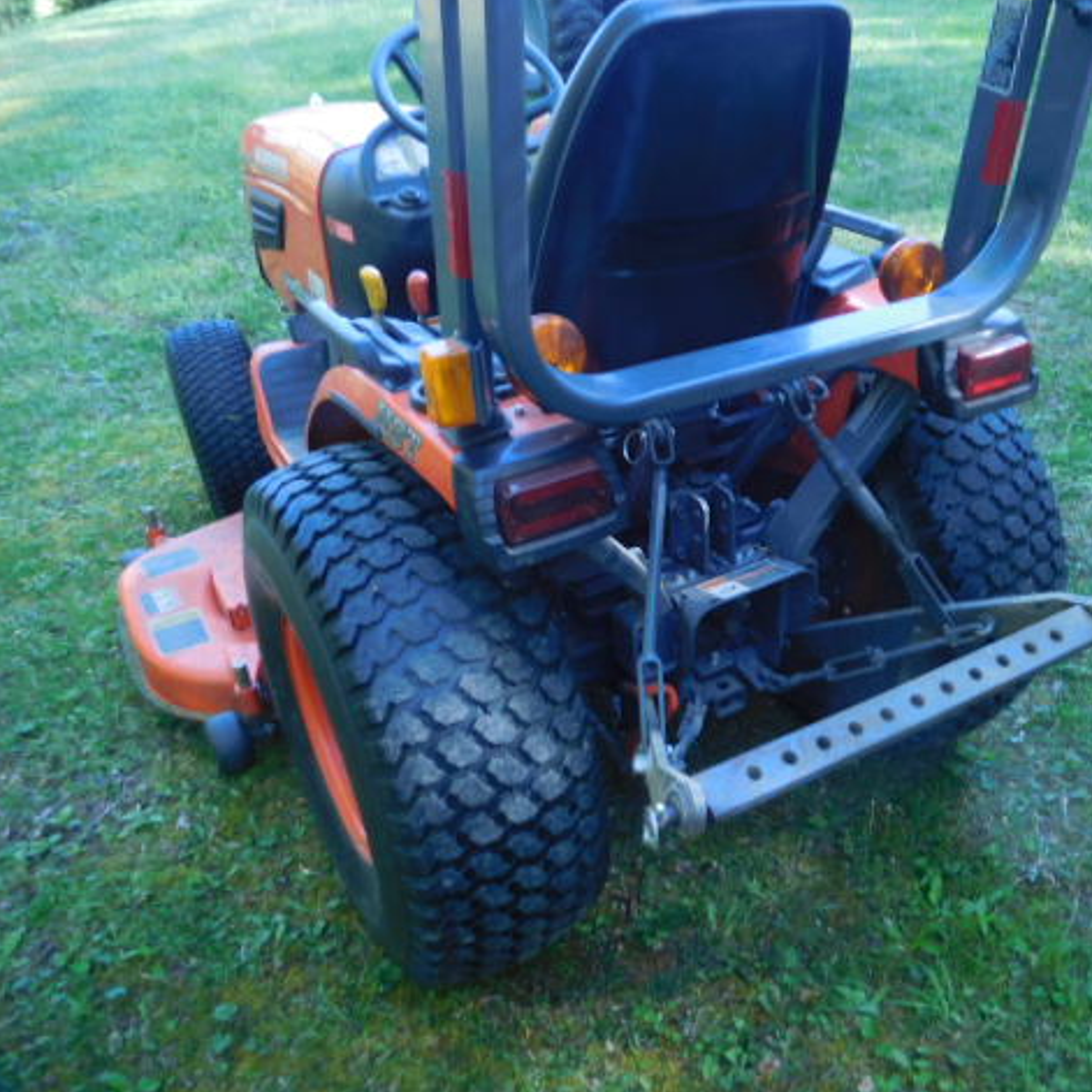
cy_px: 538
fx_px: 1071
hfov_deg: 53.3
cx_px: 698
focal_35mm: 30
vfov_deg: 54.0
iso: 125
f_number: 3.4
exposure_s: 1/40
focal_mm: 4.5
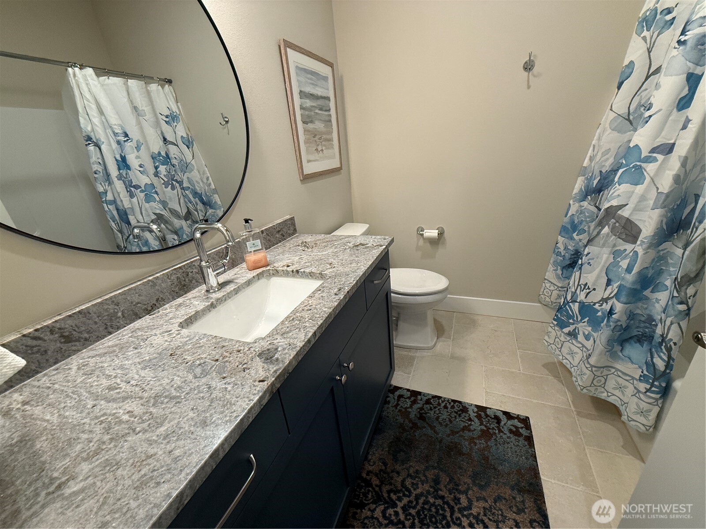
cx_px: 353
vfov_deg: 85.7
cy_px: 264
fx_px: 286
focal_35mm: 14
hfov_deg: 102.1
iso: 320
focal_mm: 2.22
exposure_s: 1/120
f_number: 2.2
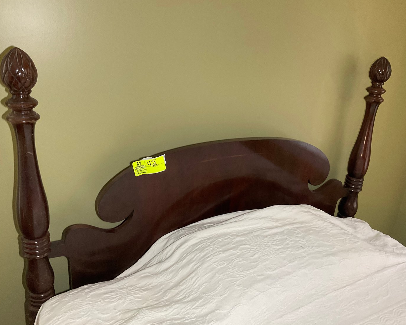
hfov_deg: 57.2
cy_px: 165
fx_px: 372
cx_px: 209
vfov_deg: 47.1
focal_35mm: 31
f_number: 1.8
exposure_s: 1/60
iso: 160
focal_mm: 3
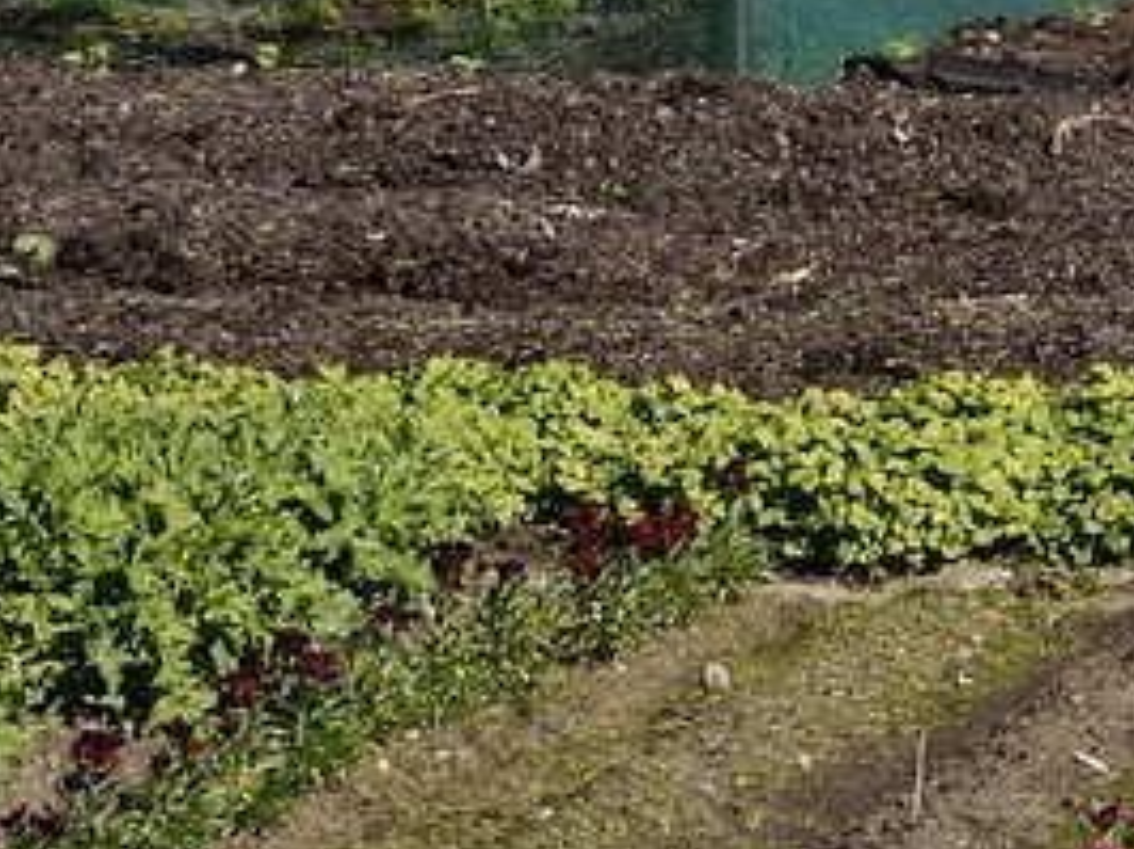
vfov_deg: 6.6
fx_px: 7201
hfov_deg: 7.9
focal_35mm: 220
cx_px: 3257
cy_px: -687
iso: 200
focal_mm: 38
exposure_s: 1/250
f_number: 13
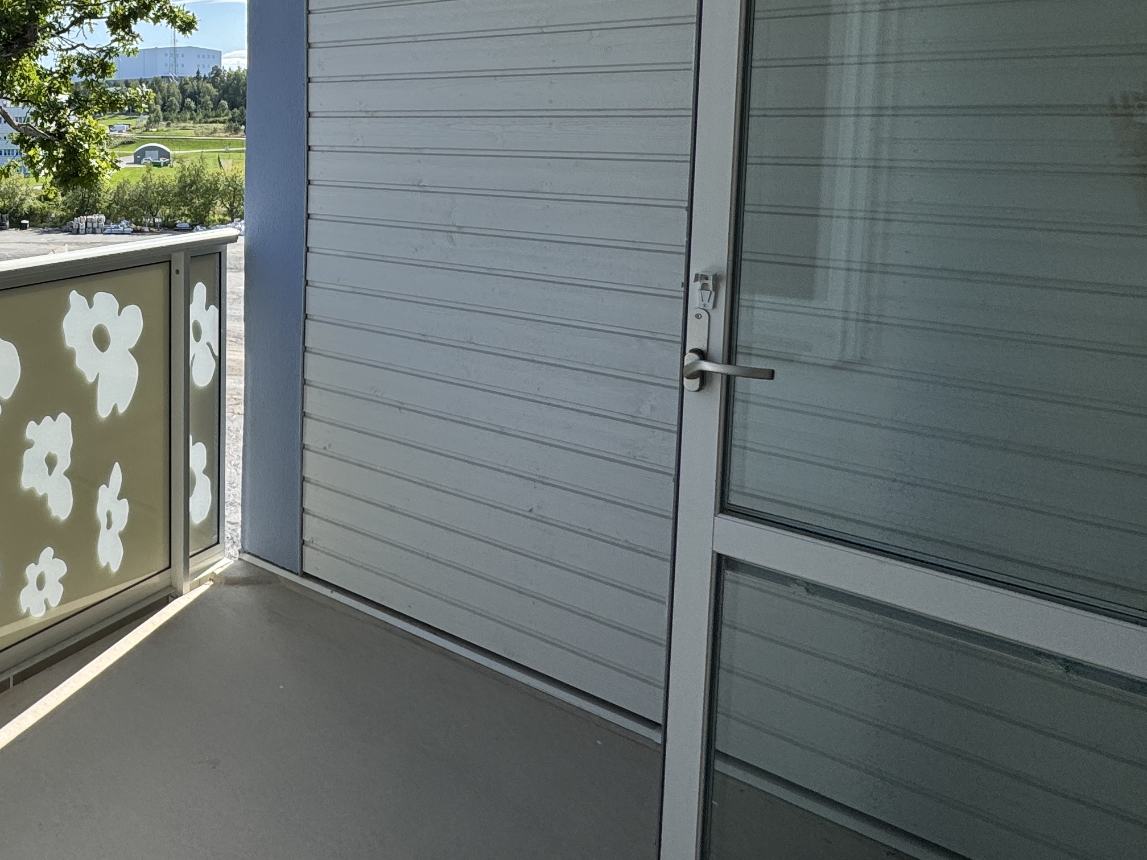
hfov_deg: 52.0
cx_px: 27
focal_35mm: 28
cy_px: 192
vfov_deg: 47.5
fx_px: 928
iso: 40
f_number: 2.2
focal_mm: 2.22
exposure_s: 1/980
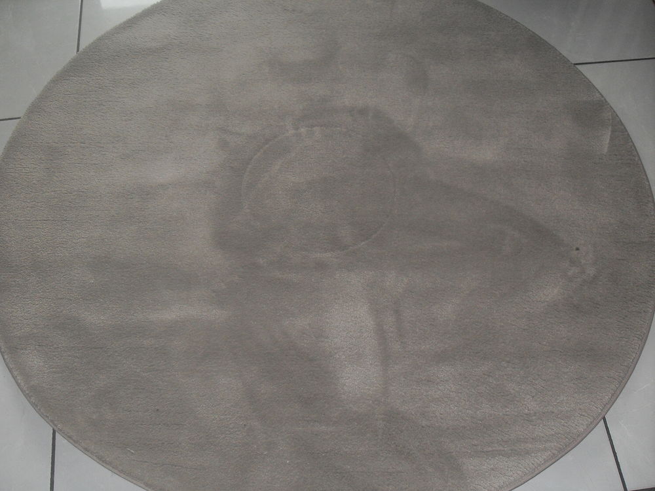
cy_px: 246
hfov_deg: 50.1
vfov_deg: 38.7
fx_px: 700
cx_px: 328
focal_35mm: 37
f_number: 2.8
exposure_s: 1/45
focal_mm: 6.3
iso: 100
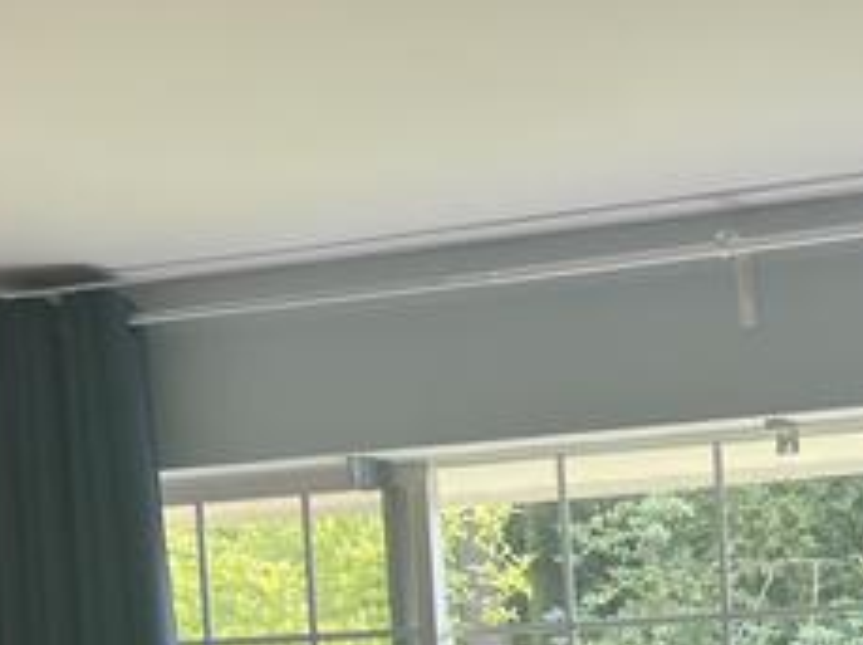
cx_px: 799
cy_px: 969
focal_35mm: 91
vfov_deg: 15.0
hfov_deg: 21.0
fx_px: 2265
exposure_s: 1/121
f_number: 1.5
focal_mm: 5.7
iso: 50
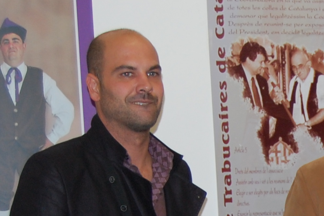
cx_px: 450
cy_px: 389
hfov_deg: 11.8
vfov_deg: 7.8
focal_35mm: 169
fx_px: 1520
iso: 400
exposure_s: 1/60
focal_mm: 30
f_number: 4.2
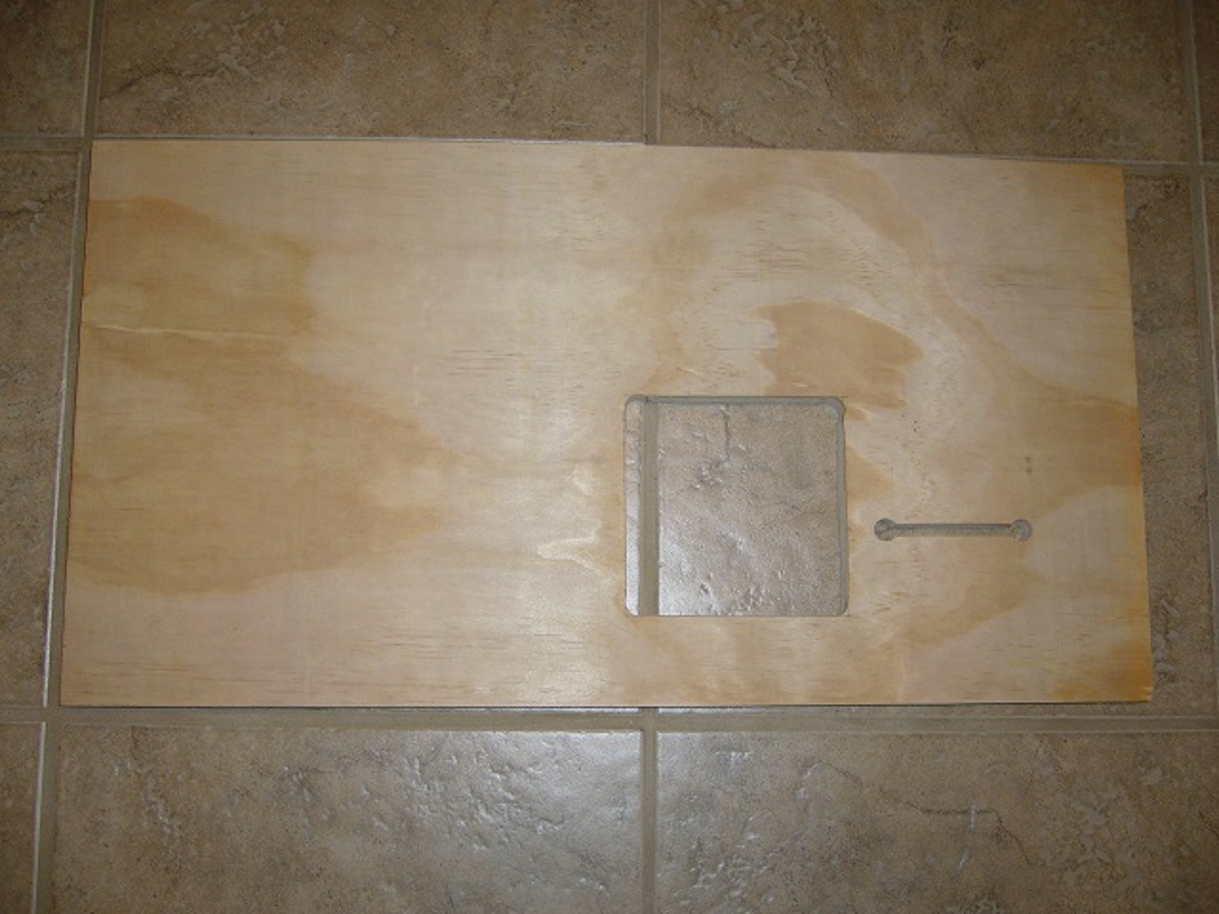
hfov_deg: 52.6
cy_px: 457
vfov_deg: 40.7
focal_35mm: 35
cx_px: 610
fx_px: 1233
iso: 100
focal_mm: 5.8
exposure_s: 1/30
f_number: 2.8
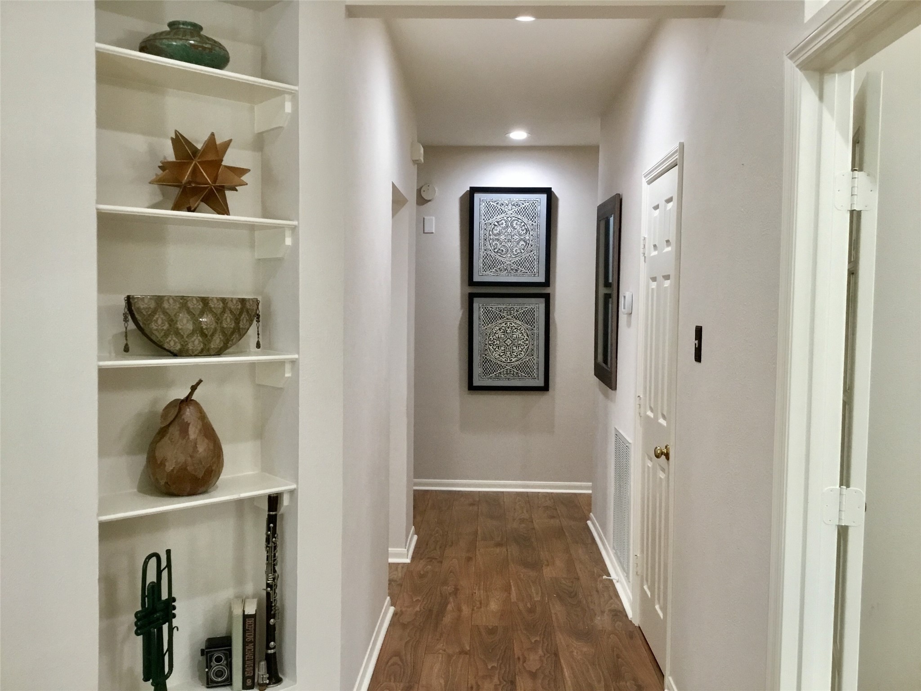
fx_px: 825
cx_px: 460
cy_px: 346
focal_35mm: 31
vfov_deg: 45.4
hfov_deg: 58.4
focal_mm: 3.3
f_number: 2.4
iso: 100
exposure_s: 1/30
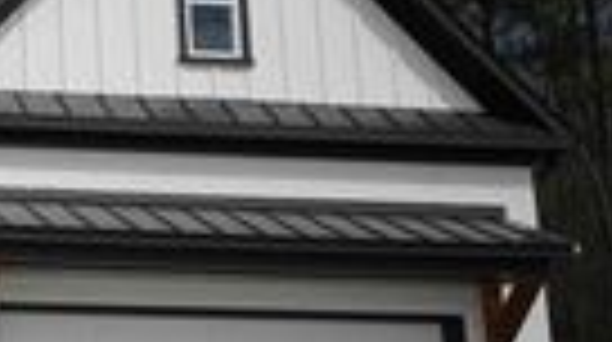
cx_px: -324
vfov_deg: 15.6
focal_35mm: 77
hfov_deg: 22.3
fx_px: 1248
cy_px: 209
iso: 100
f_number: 8
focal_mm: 20
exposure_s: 1/640
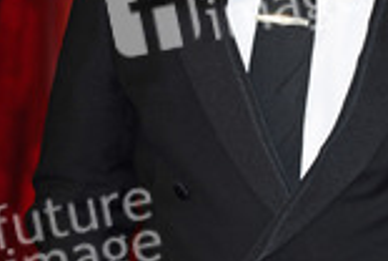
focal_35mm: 332
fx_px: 3585
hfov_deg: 6.2
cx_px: 307
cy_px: 123
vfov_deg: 4.2
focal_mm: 86
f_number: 4.5
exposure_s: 1/250
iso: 320
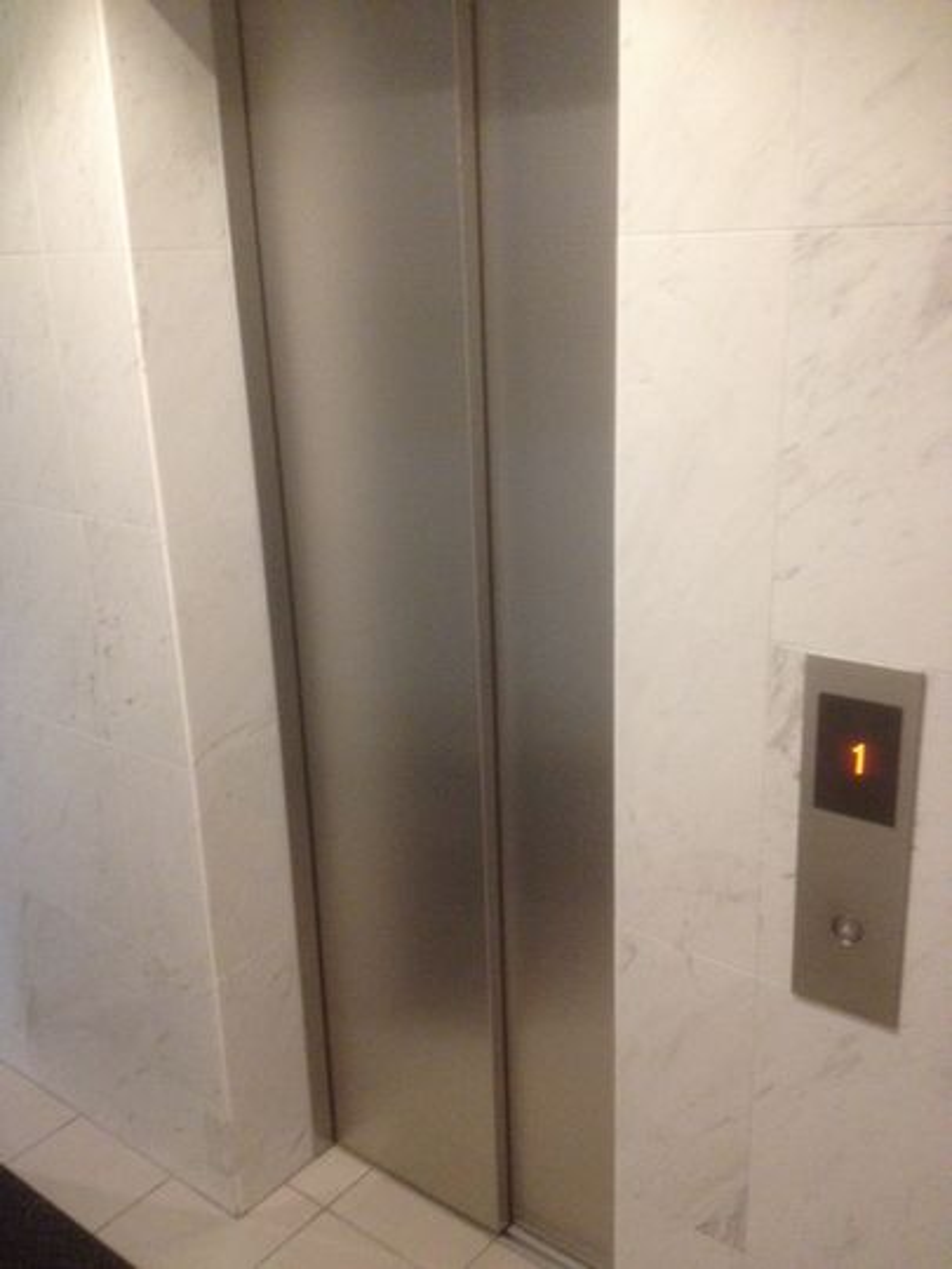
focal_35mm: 35
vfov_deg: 52.6
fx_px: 1283
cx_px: 476
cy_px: 634
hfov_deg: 40.7
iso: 320
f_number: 2.4
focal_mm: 4.28
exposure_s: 1/20
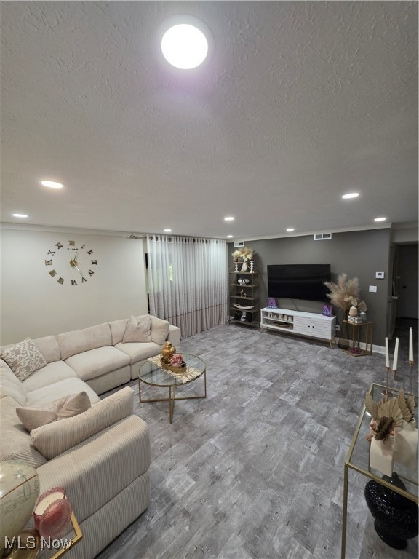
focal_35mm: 13
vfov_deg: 106.2
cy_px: 280
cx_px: 210
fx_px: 210
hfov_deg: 89.9
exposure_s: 1/120
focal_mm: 2.2
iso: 250
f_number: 1.9
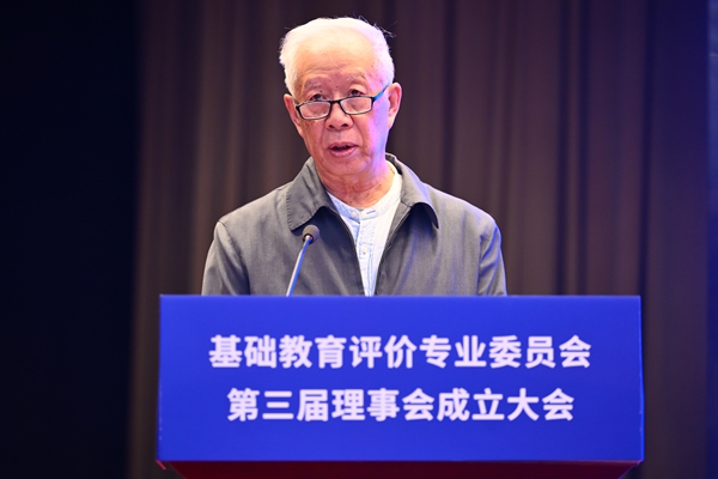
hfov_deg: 11.7
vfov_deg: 7.8
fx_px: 3490
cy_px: 240
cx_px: 359
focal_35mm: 175
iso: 1000
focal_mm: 175
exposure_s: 1/125
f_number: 3.2
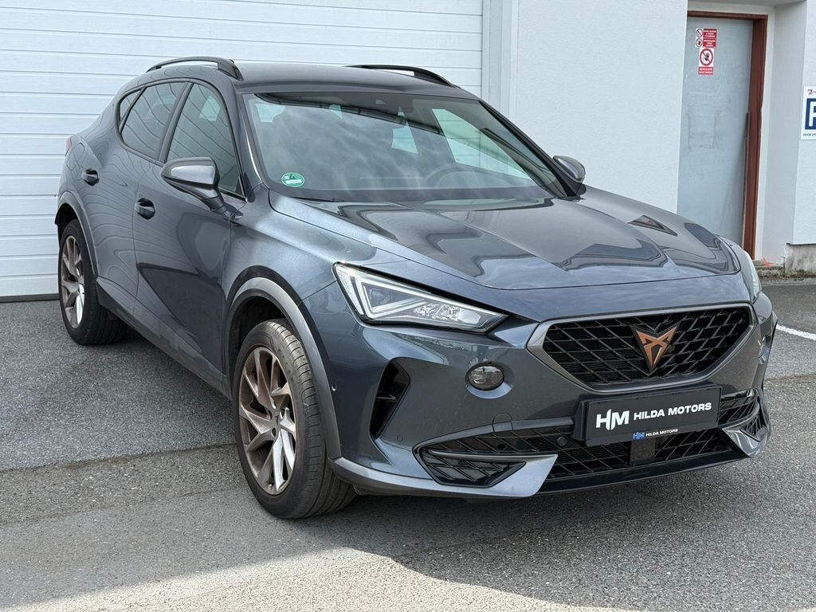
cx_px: 408
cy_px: 306
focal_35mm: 48
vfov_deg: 30.3
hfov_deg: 39.7
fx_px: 1131
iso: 100
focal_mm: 6.76
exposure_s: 1/1931
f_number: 1.78
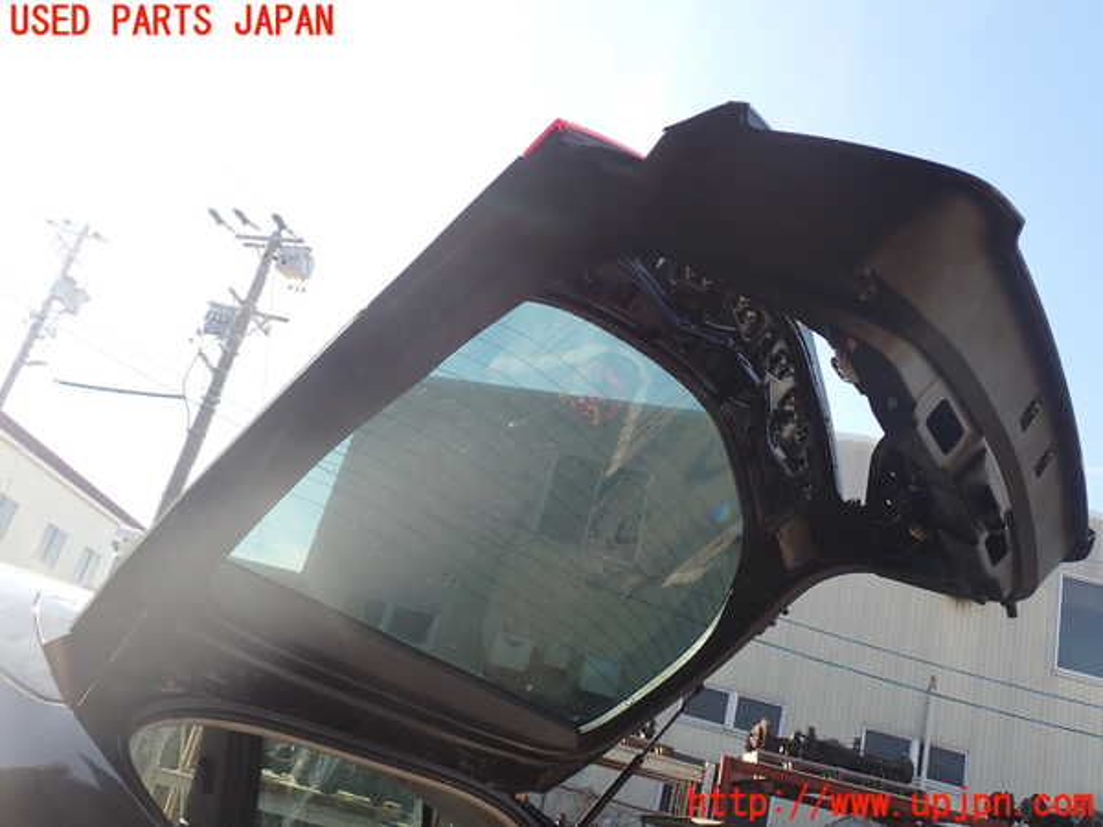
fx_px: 956
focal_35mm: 30
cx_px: 552
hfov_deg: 60.0
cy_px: 414
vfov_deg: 46.8
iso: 100
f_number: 3.2
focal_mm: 5.4
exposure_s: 1/400
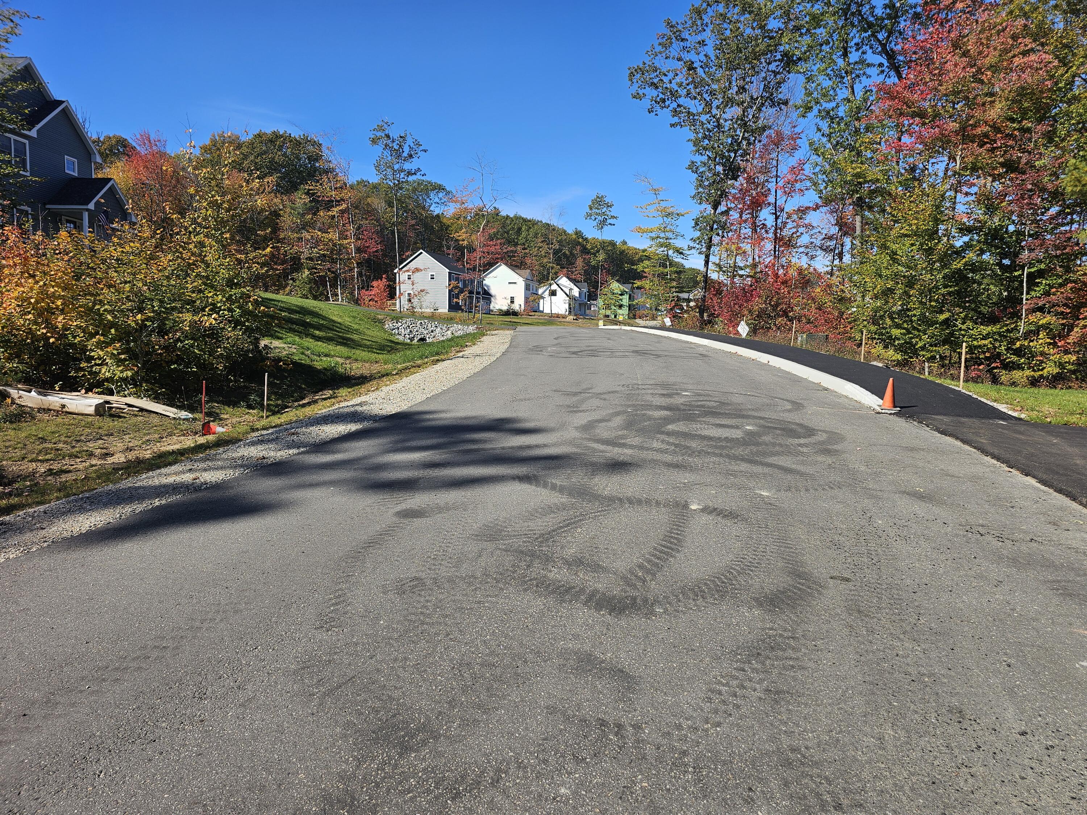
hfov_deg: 73.9
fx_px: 722
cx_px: 544
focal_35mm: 23
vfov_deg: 58.9
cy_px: 408
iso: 10
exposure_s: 1/631
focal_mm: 6.3
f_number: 1.7
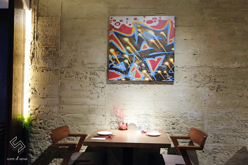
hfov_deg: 63.7
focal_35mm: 29
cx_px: 124
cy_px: 82
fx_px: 200
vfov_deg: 45.0
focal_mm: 19.6
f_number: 2.8
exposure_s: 1/60
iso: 2000
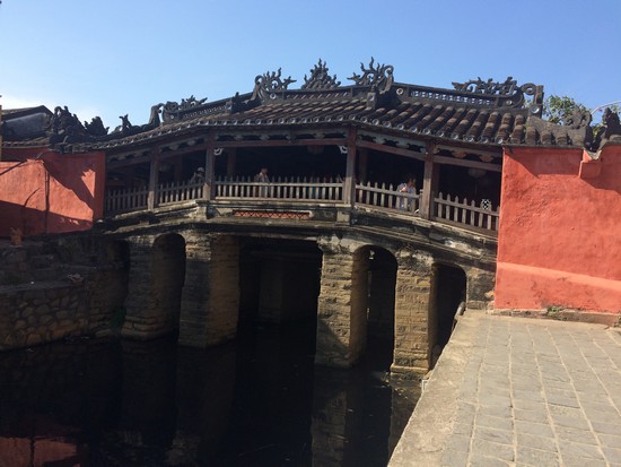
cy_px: 234
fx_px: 520
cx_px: 310
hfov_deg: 61.6
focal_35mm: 29
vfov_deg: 48.3
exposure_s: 1/1325
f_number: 2.2
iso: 32
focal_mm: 4.15
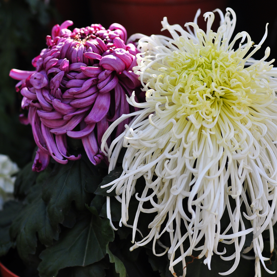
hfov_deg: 17.9
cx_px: 150
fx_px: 878
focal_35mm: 97
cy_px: 138
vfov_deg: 17.9
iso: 200
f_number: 3.5
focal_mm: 50
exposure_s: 1/1000
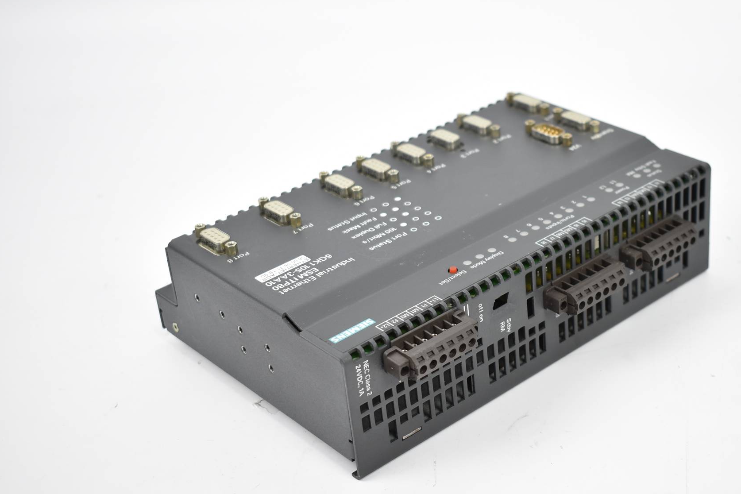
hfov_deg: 32.3
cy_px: 265
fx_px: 1276
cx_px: 455
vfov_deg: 21.9
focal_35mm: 62
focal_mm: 32
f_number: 4.5
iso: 200
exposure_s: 1/50
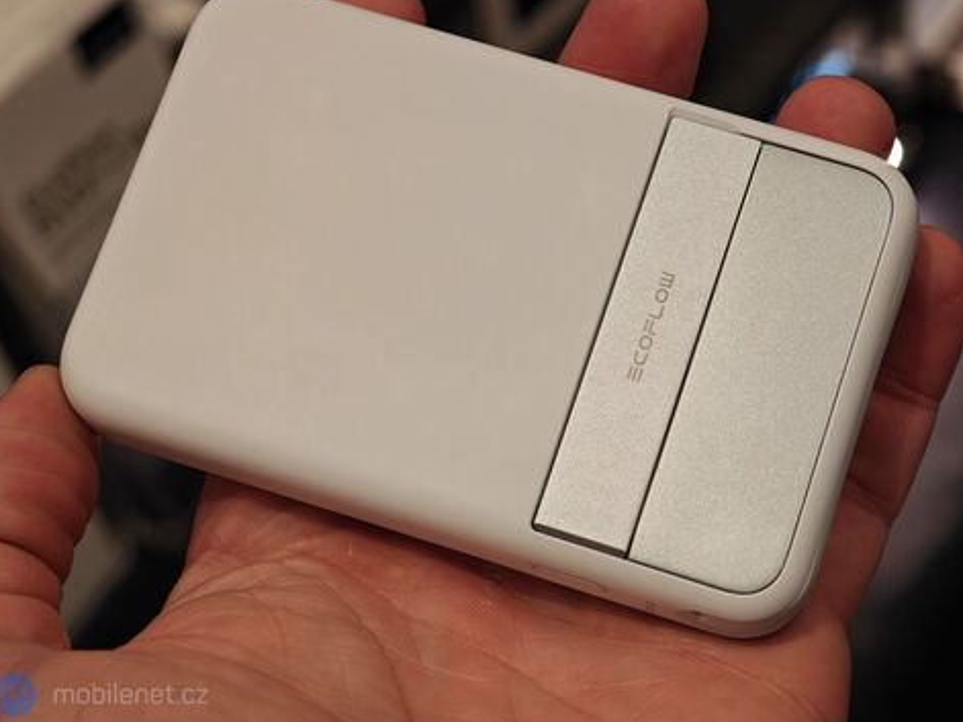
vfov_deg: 17.0
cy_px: 315
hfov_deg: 22.5
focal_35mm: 87
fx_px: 2420
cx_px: 534
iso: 800
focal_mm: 12.28
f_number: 1.8
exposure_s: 1/100
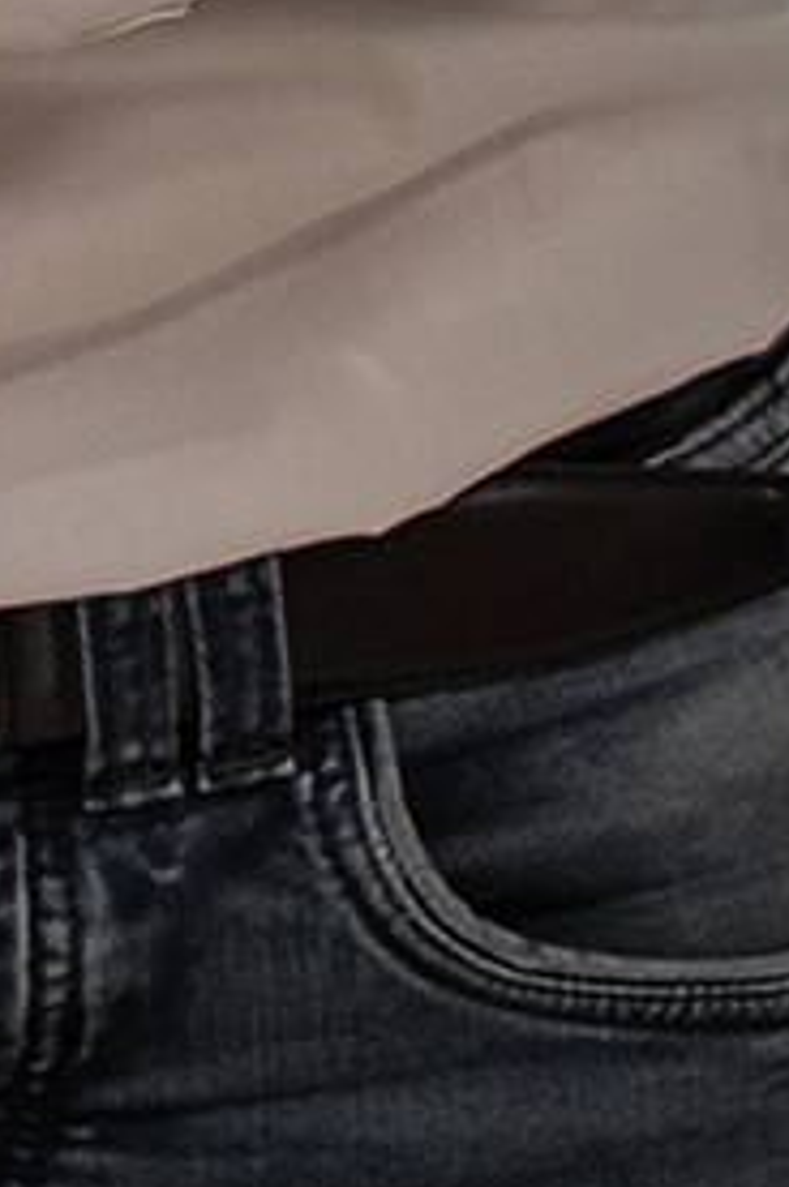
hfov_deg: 3.5
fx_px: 12688
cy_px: -1153
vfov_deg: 5.3
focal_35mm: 385
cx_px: -1177
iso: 250
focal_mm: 35
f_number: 2
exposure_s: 1/320
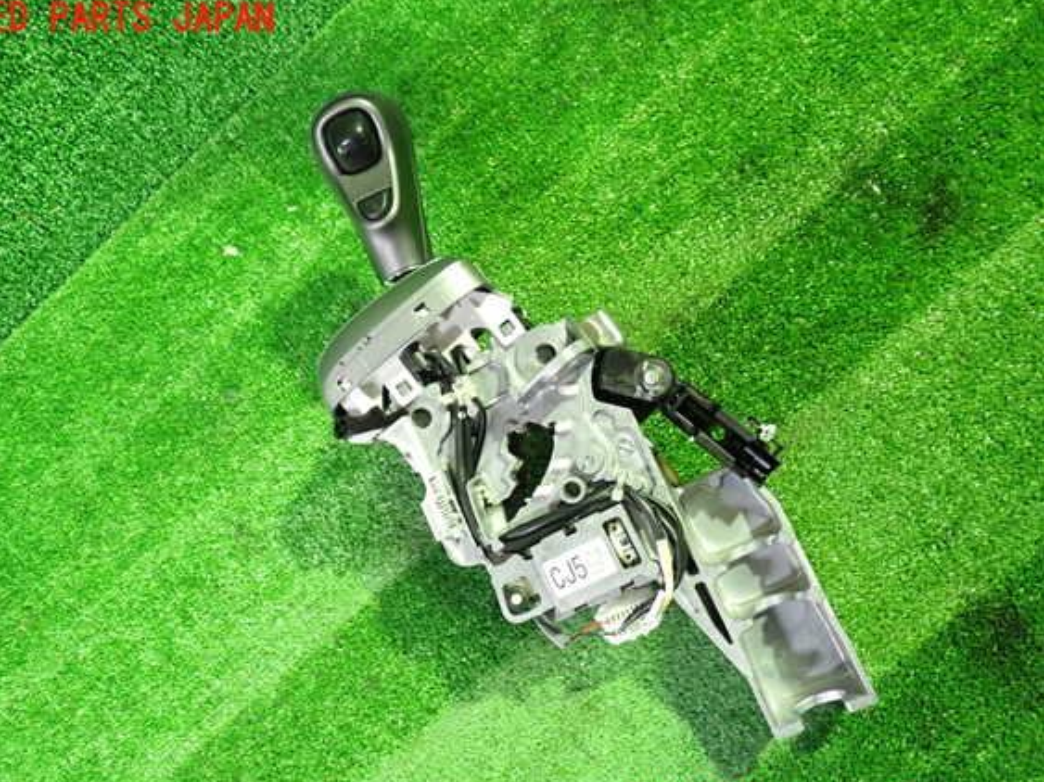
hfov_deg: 56.8
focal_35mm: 32
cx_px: 493
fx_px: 965
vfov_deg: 44.1
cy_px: 413
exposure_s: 1/25
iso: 800
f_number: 2.3
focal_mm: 5.4
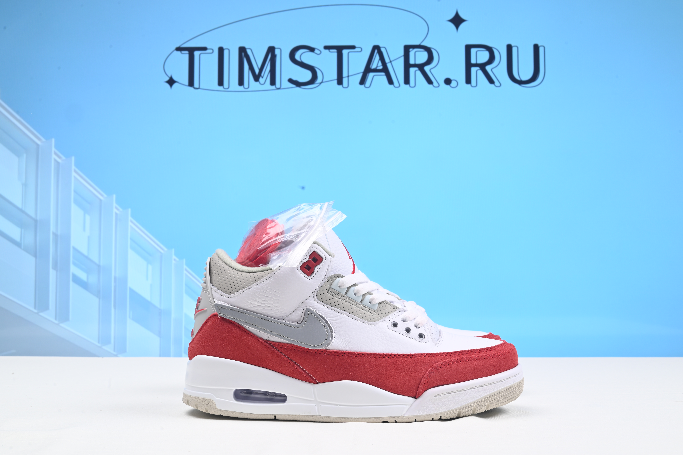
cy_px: 231
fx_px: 797
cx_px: 345
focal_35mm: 42
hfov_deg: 46.4
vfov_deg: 31.9
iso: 100
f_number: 16
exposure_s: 1/2
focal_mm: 41
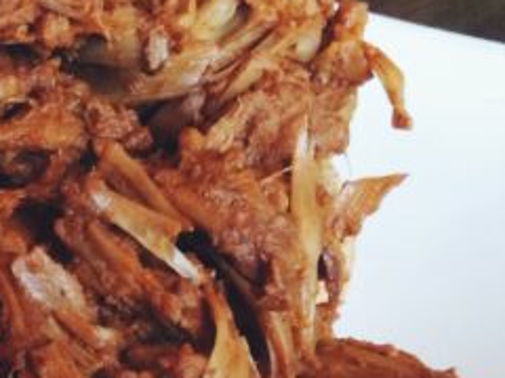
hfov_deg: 16.3
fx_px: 1532
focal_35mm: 105
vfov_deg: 14.0
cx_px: -349
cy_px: 317
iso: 320
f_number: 2.2
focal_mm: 4.12
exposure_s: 1/24
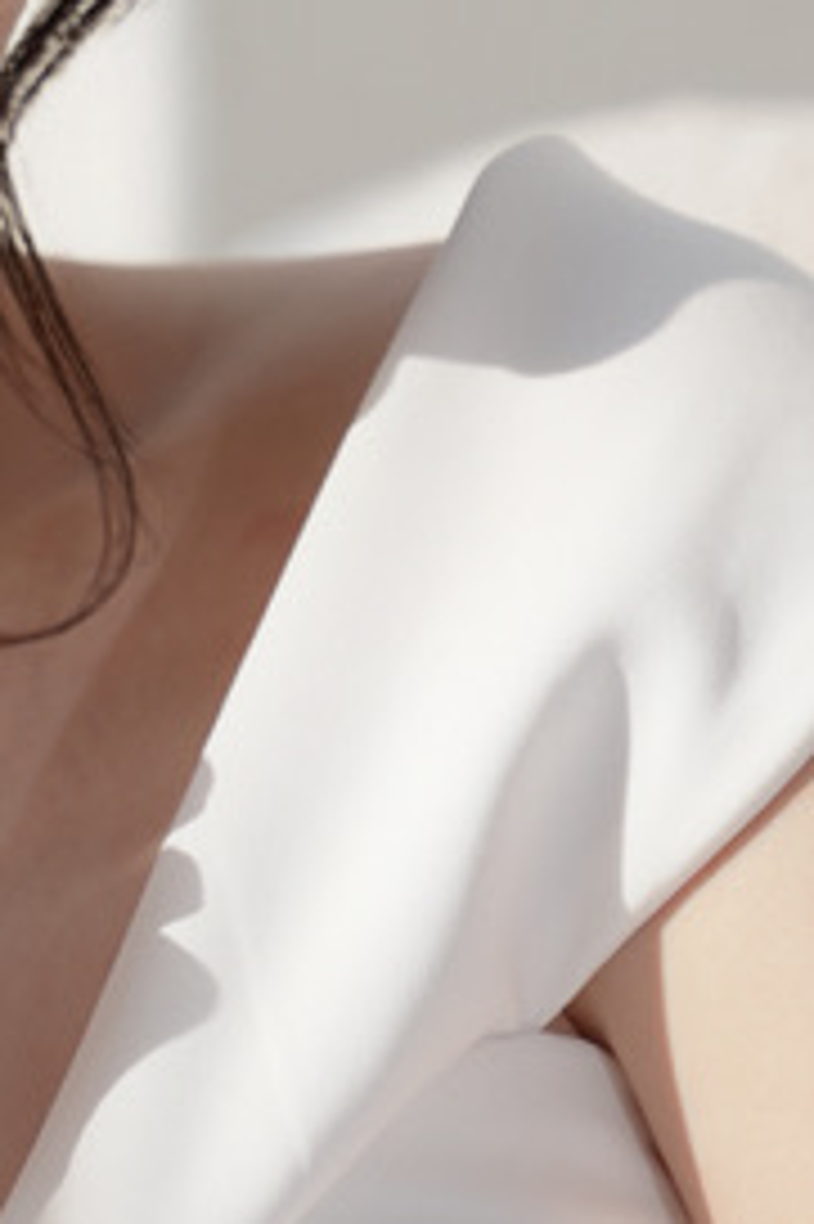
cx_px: -324
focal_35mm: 600
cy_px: 670
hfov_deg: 2.3
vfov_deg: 3.4
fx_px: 20374
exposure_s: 1/640
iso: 100
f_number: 2.2
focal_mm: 150
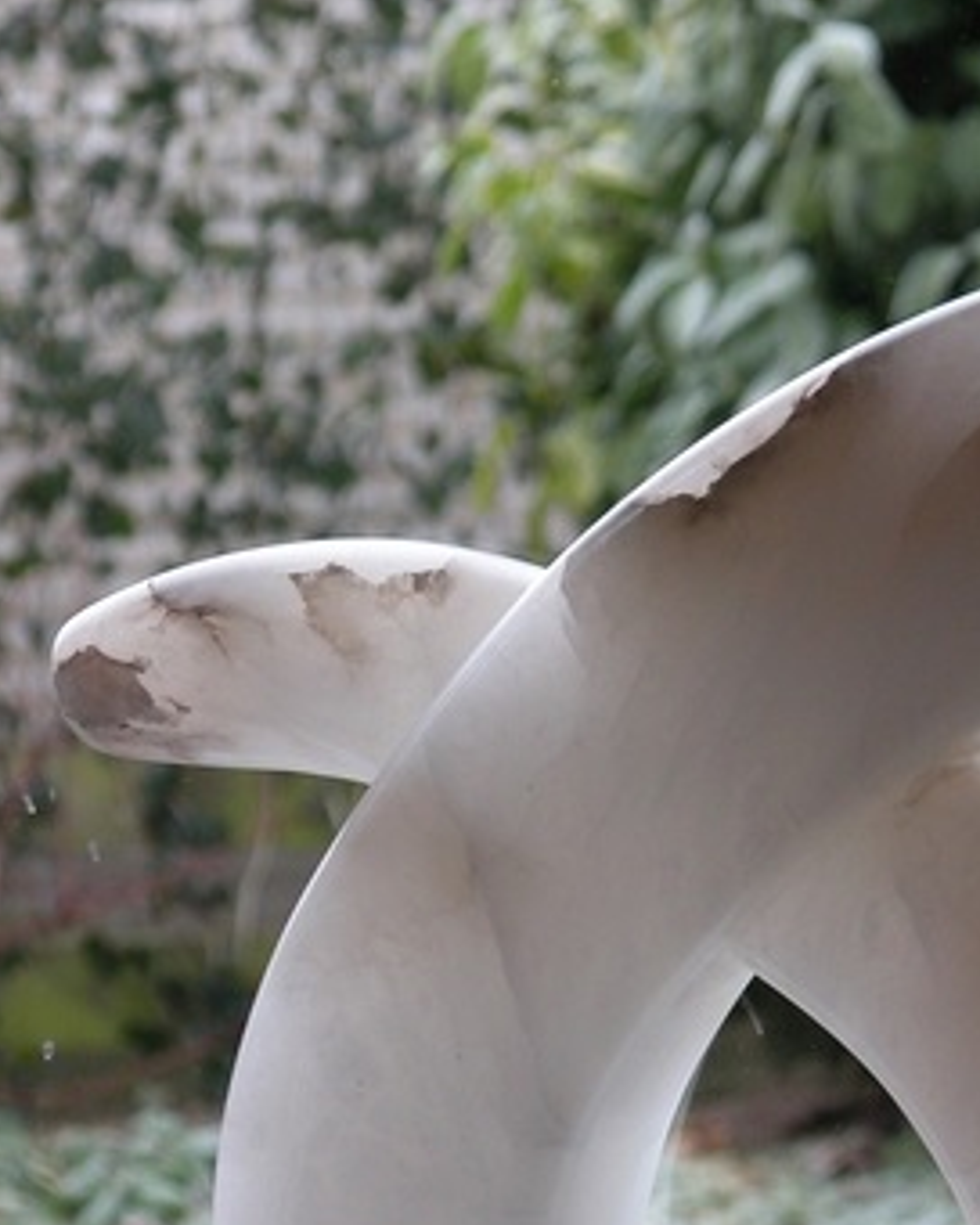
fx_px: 9898
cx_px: 715
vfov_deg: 7.1
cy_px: 814
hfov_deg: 5.7
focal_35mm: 273
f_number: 4
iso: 100
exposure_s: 1/27.5
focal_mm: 44.7
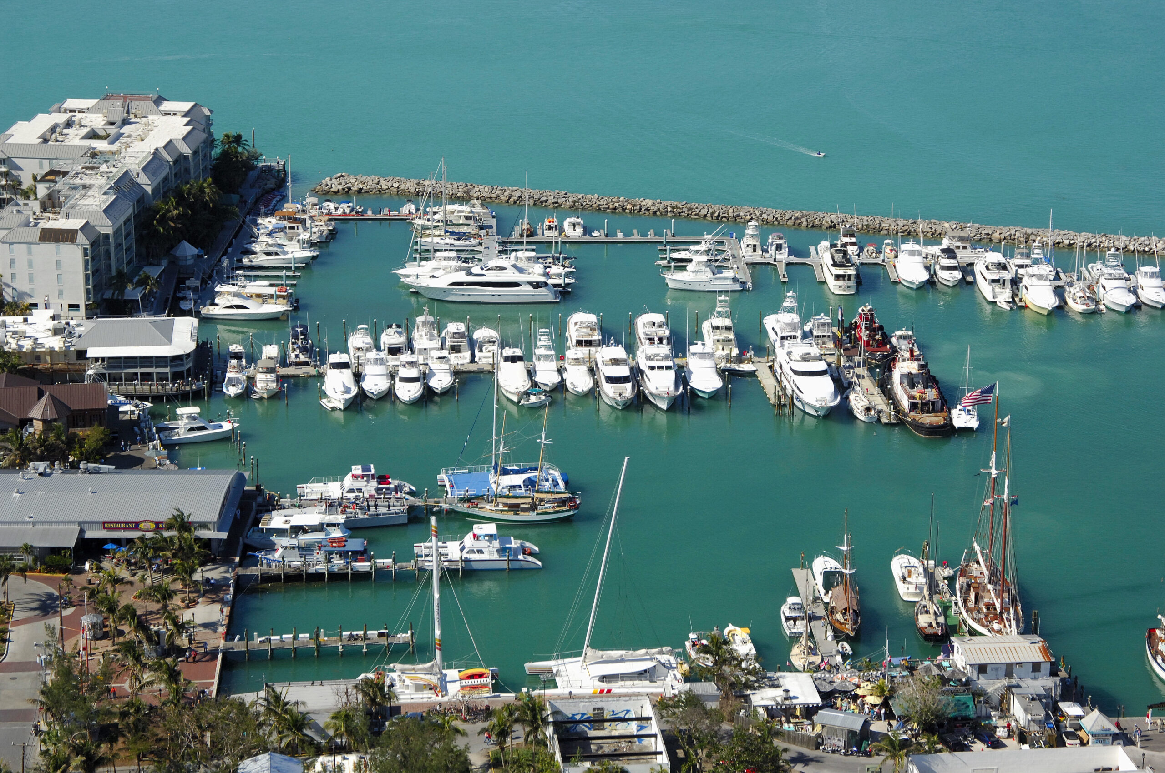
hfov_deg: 24.6
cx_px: 582
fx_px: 2666
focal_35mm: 82
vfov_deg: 16.5
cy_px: 386
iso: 400
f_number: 9
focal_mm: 55
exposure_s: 1/1000
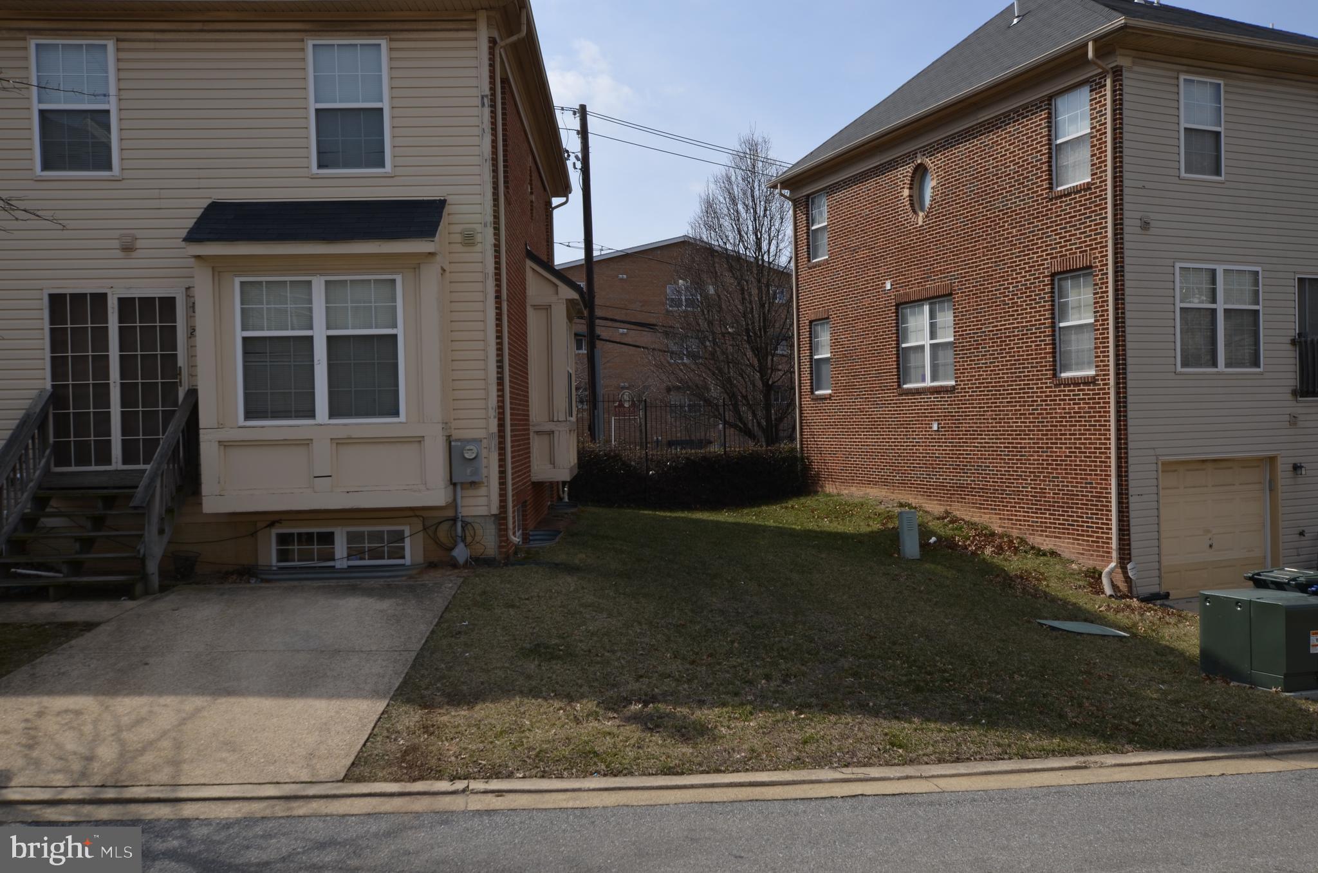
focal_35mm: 30
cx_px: 659
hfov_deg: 62.0
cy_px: 436
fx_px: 1096
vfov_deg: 43.4
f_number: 9
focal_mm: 20
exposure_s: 1/200
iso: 100
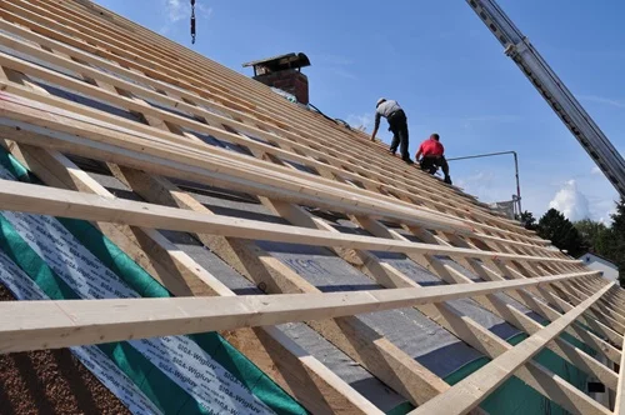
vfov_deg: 34.1
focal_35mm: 39
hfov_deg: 49.6
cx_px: 312
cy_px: 208
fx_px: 676
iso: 200
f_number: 14
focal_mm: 26
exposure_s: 1/320
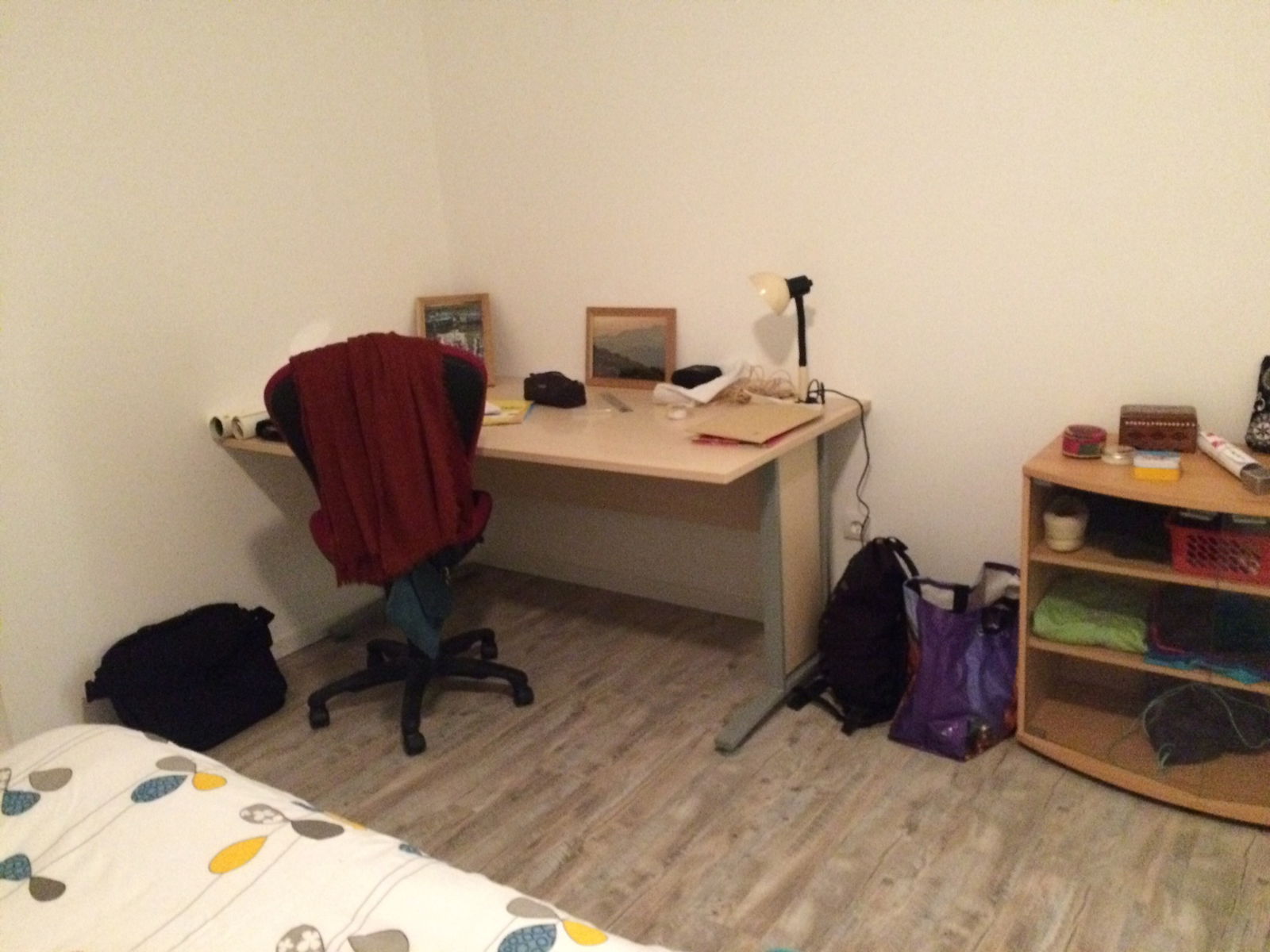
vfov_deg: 48.2
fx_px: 1064
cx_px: 635
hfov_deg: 61.7
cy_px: 476
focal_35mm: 29
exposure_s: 1/15
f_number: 2.2
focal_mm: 4.15
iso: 640
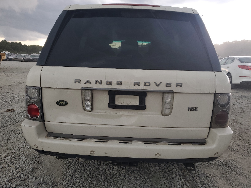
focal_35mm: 26
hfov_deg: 67.3
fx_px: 189
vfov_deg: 53.1
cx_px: 126
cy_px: 94
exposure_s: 1/169
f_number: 1.5
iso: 50
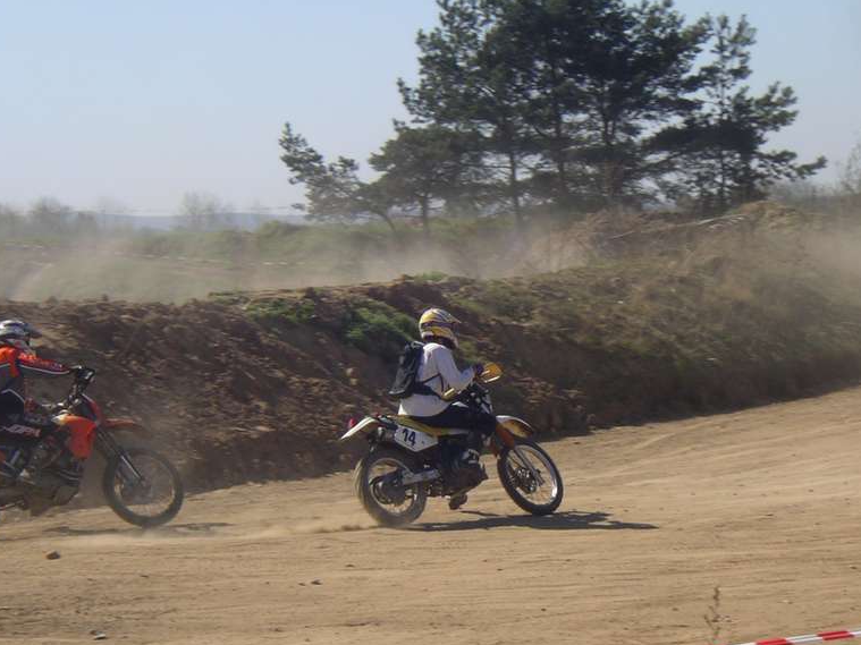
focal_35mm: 137
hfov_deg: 14.4
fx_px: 3407
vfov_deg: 10.8
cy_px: 385
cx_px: 428
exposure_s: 1/125
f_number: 9.6
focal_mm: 16
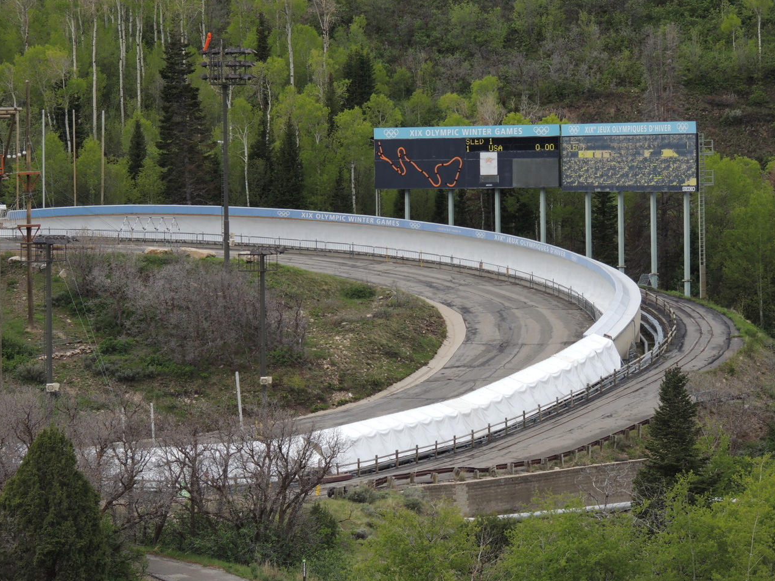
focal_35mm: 186
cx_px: 387
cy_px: 291
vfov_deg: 8.0
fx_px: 4165
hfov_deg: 10.6
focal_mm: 33
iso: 100
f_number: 4.6
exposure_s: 1/500
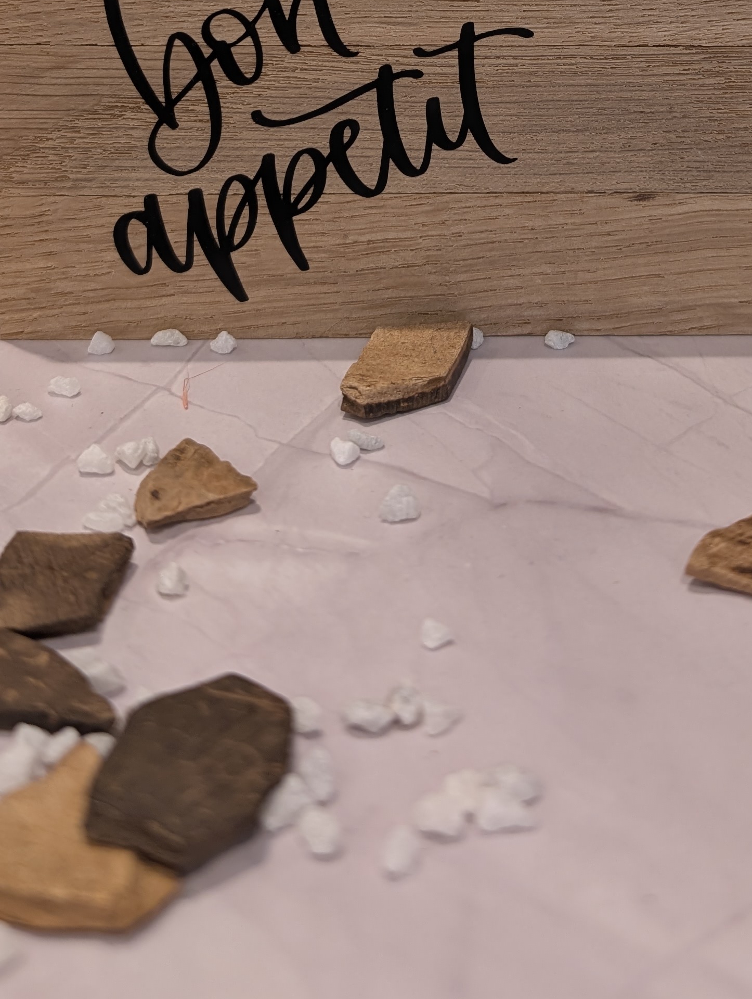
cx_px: 466
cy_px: -11
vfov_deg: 34.0
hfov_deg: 28.5
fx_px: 1473
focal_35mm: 51
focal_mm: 6.9
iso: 61
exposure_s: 1/27
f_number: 1.68
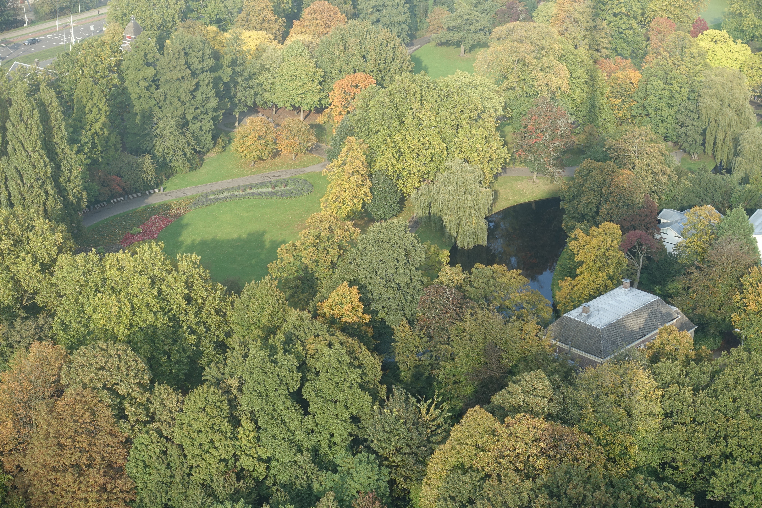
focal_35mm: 70
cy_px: 254
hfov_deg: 28.8
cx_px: 381
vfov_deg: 19.5
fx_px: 1482
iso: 125
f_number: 4
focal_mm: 25.7
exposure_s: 1/320
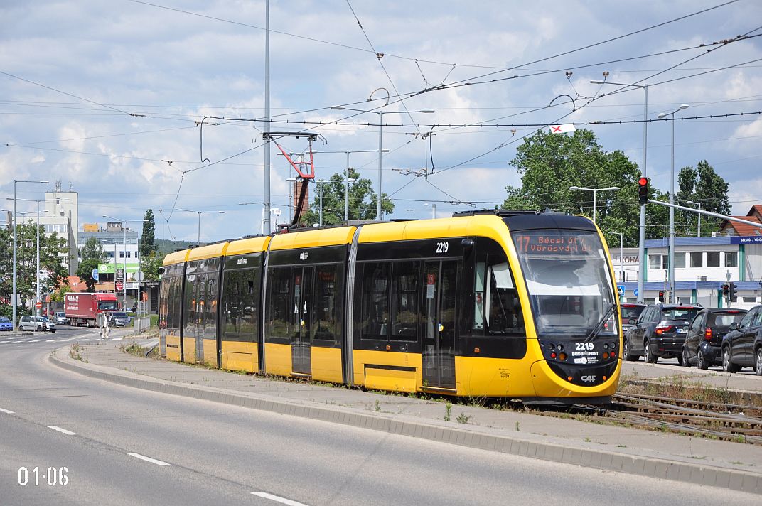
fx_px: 2220
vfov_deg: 13.0
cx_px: 381
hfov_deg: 19.5
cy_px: 253
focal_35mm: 105
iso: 400
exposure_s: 1/1600
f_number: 6.3
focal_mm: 70
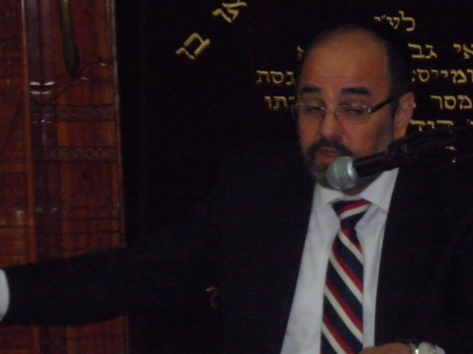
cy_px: 175
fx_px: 2595
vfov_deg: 7.8
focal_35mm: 190
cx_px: 347
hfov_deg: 10.4
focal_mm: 19.6
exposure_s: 1/100
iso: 800
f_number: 5.8
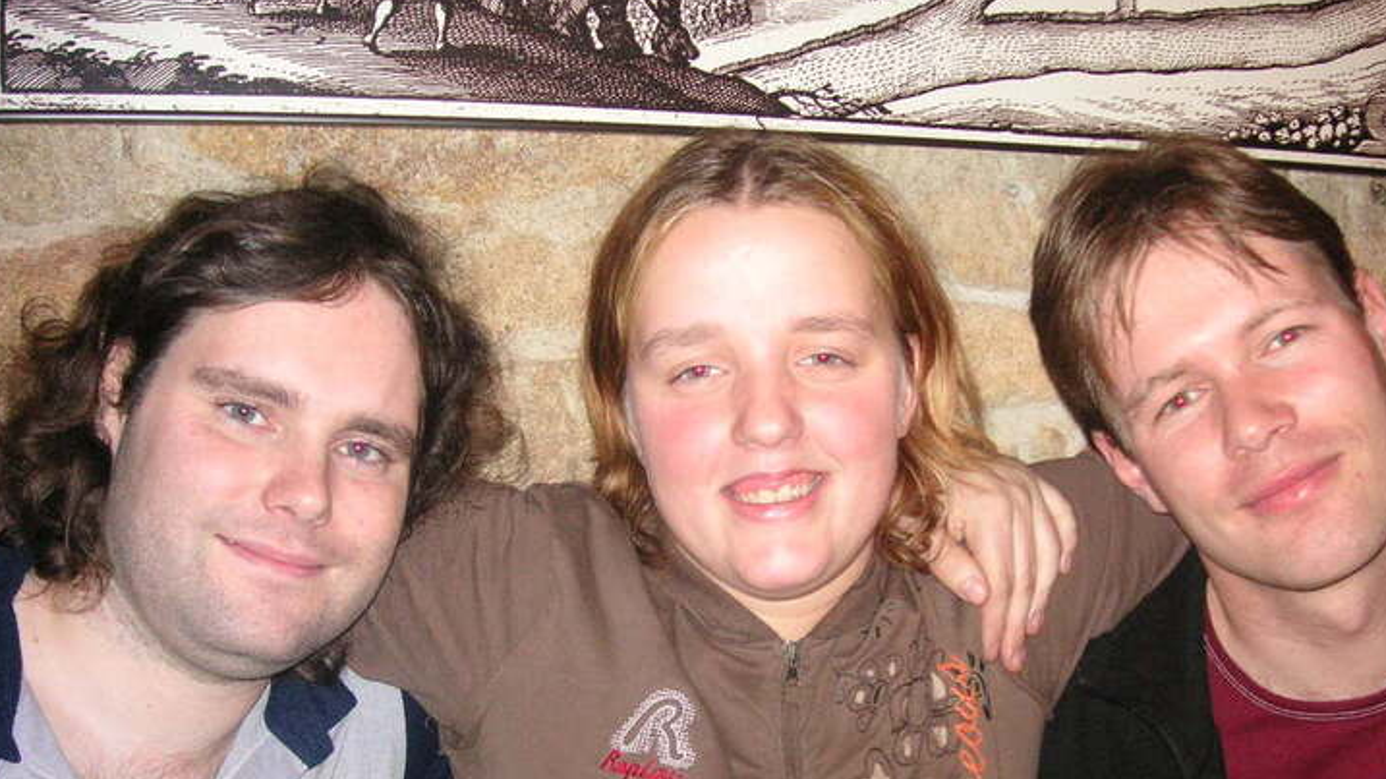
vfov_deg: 26.3
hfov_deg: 45.4
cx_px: 750
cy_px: 555
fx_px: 1653
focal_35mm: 45
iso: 160
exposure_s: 1/45
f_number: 2.8
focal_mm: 6.1
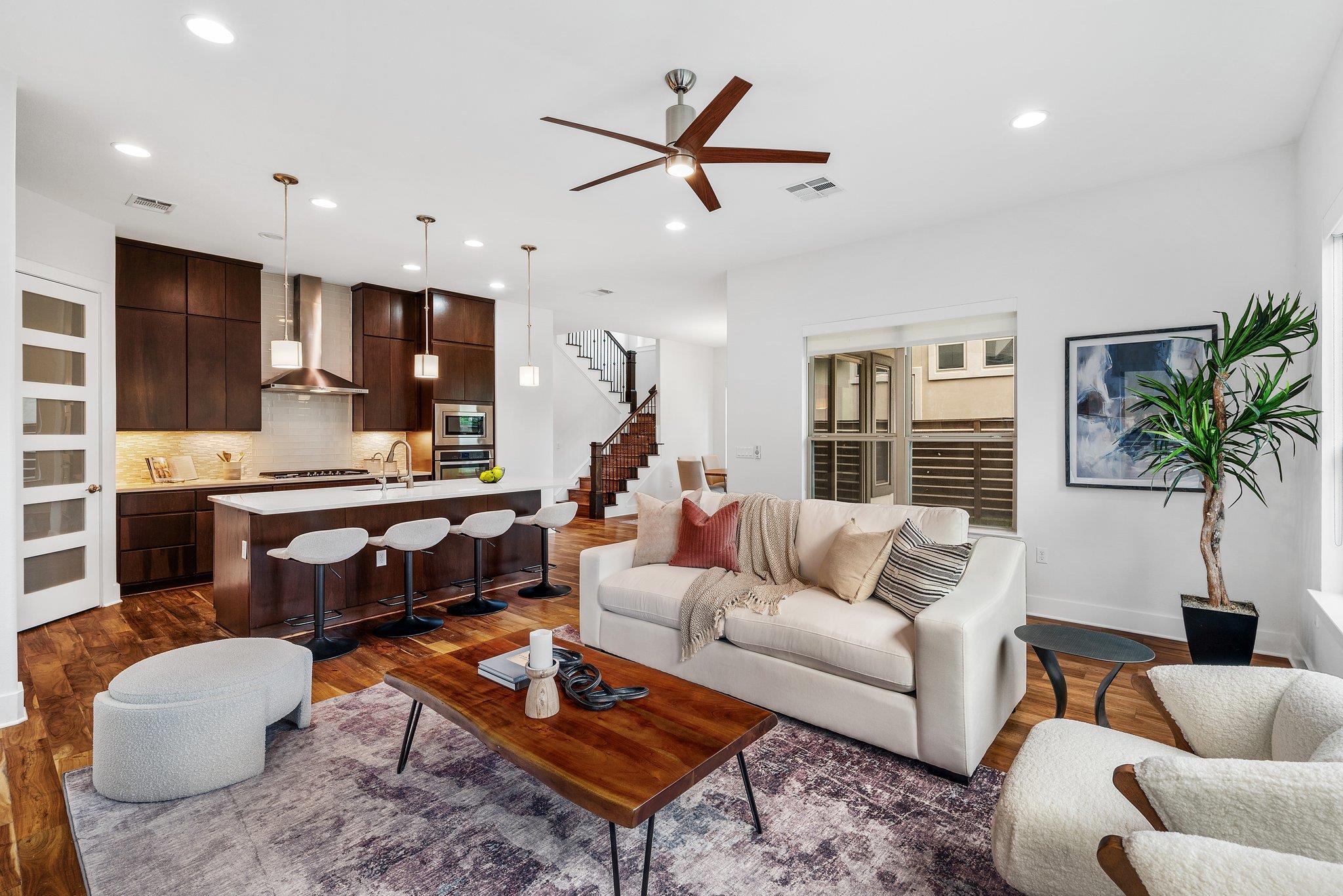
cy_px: 448
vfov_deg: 73.8
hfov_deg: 96.7
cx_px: 672
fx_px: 597
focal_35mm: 16
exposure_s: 1/1.67
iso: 400
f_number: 10
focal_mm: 16
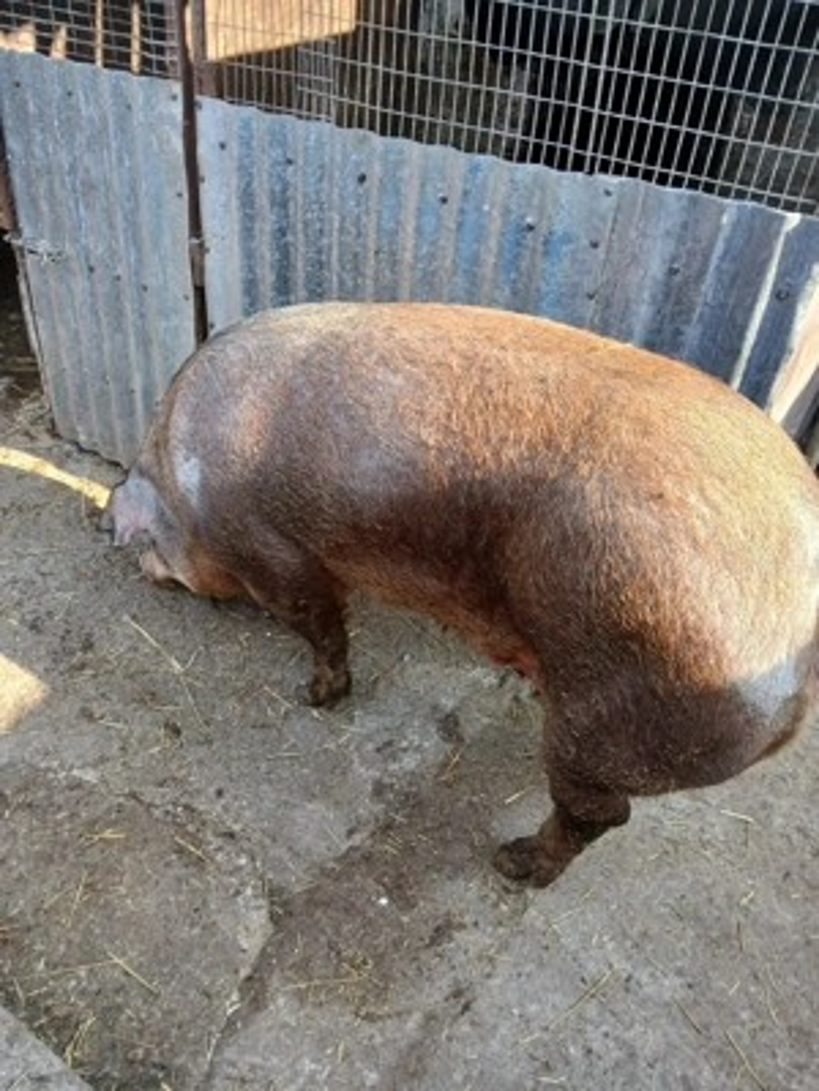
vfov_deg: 67.3
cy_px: 546
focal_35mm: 26
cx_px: 410
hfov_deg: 53.1
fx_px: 820
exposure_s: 1/100
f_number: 1.8
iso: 40
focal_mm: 3.98
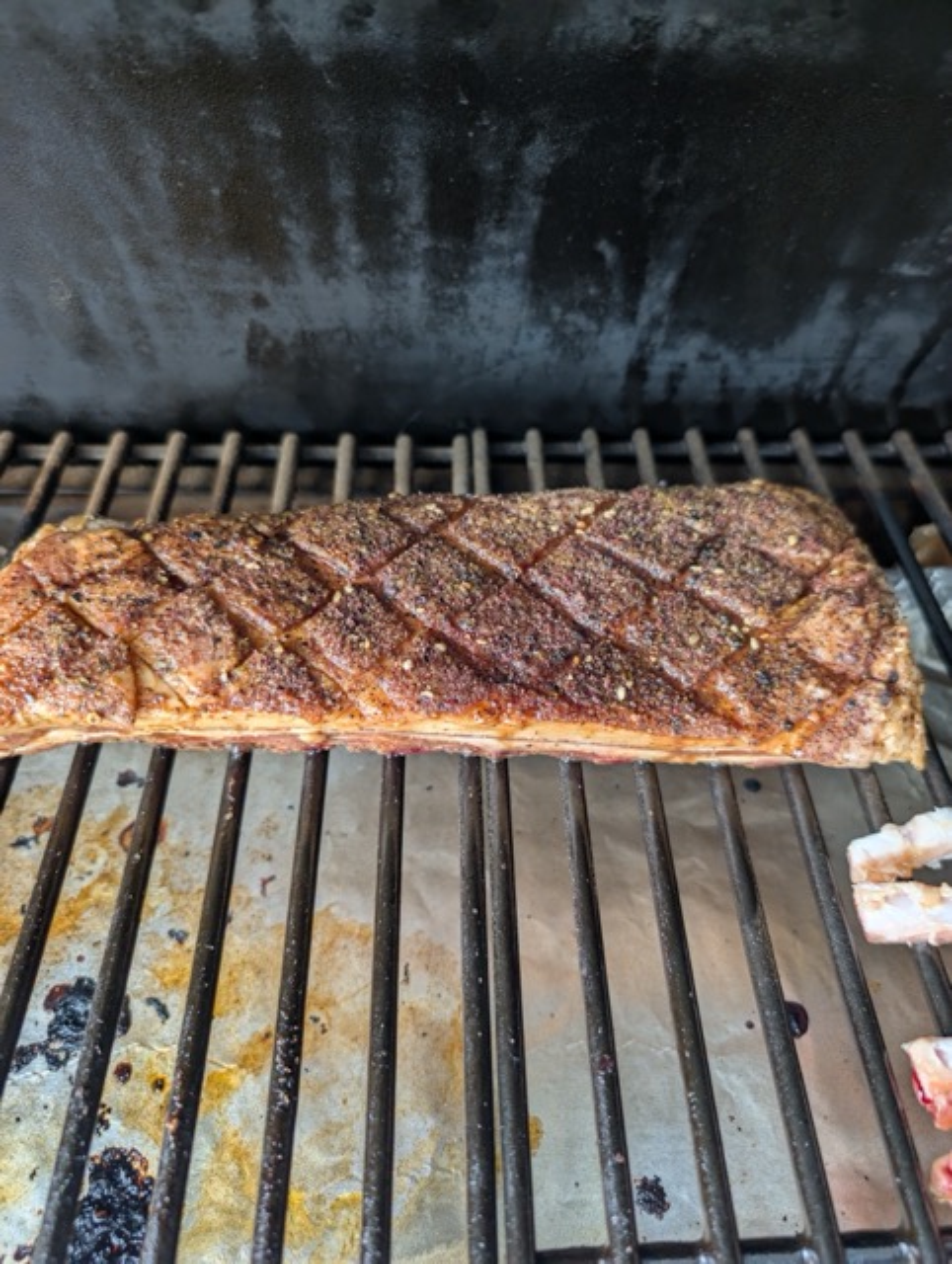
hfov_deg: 56.9
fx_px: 878
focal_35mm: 24
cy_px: 632
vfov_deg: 71.5
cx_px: 476
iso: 377
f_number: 1.68
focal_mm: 6.9
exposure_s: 1/299
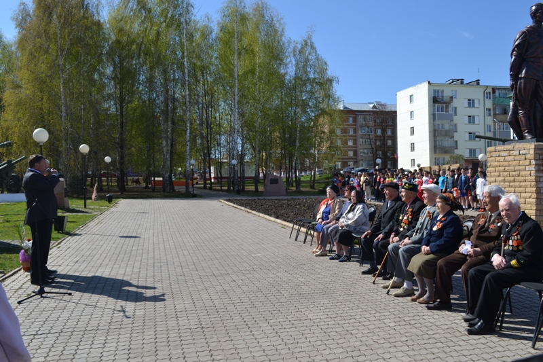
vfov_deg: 40.0
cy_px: 181
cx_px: 272
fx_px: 498
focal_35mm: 33
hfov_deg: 57.2
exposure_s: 1/250
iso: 100
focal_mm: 22
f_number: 7.1
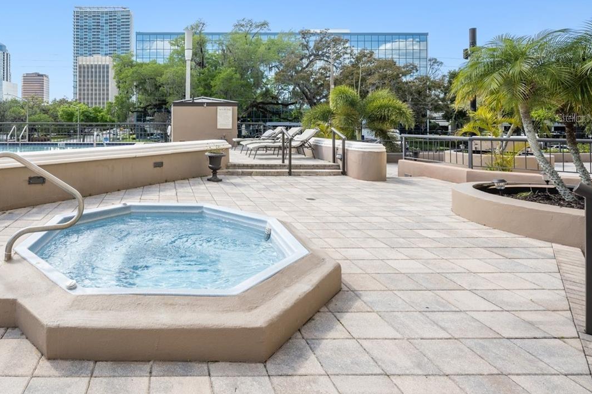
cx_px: 165
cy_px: 117
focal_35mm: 21
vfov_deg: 57.5
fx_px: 345
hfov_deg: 76.6
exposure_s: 1/200
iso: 400
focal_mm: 14
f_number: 8
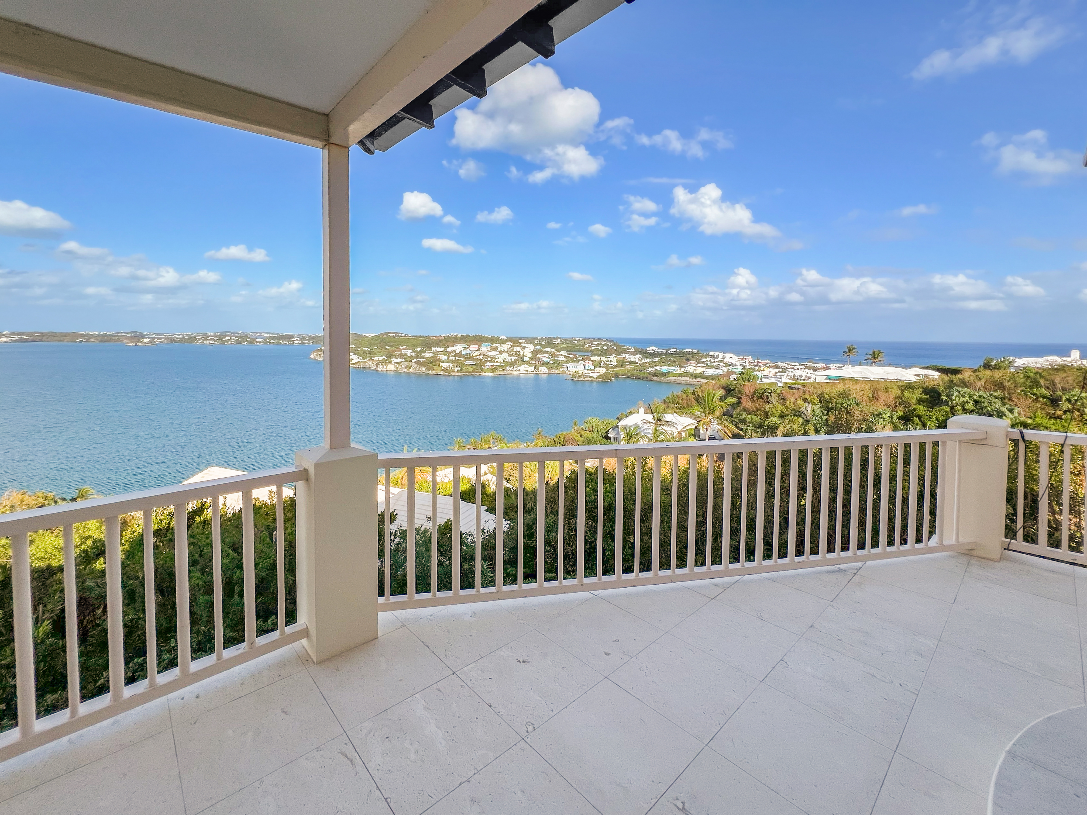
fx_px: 408
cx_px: 544
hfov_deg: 106.2
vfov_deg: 89.9
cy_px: 408
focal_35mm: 13
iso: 32
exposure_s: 1/2200
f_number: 1.8
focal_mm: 1.57
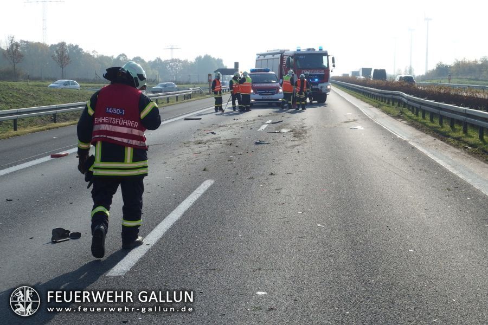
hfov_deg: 32.4
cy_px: 162
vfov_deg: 21.9
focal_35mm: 62
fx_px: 840
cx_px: 244
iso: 100
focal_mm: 11.1
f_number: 4.5
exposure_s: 1/800
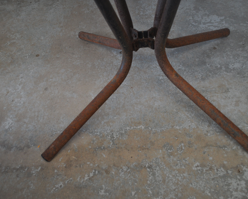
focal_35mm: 41
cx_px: 125
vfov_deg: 36.5
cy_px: 100
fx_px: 301
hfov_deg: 44.8
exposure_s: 1/60
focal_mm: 24
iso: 450
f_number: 4
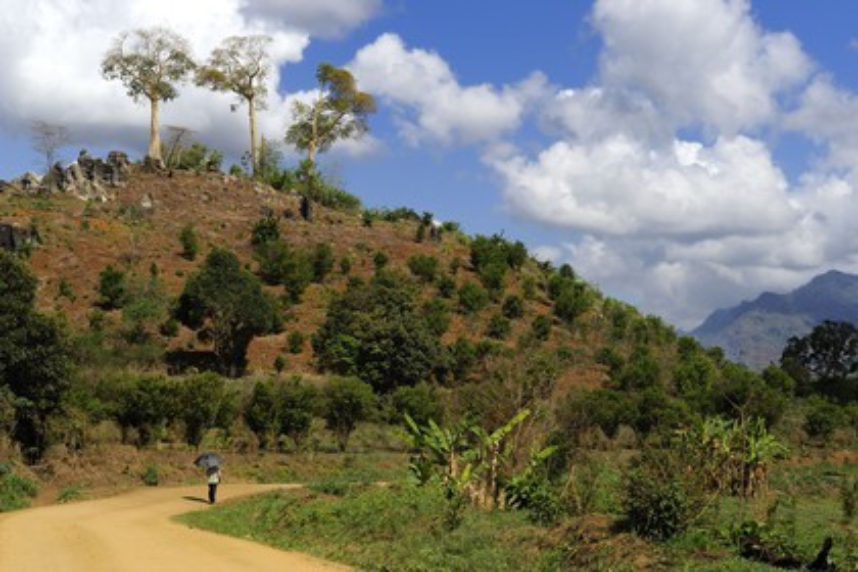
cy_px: 286
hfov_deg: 28.8
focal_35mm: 70
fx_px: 1668
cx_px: 429
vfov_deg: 19.5
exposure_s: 1/320
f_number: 16
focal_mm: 70
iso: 400
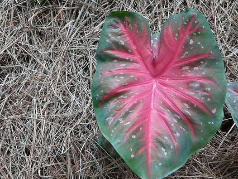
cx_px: 133
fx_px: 619
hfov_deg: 21.8
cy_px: 89
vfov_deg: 16.4
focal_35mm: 90
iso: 125
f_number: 3.2
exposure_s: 1/50
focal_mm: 9.5
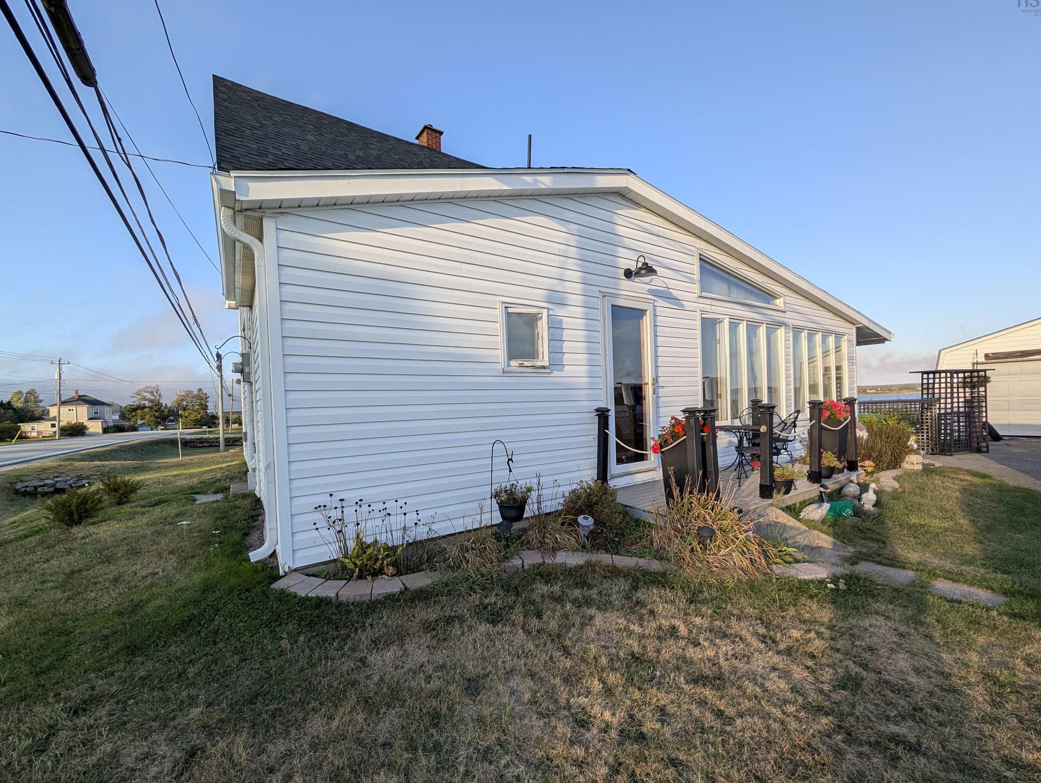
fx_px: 391
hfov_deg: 106.1
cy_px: 404
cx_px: 517
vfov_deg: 90.0
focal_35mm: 13
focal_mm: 2.02
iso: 53
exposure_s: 1/1300
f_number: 1.7
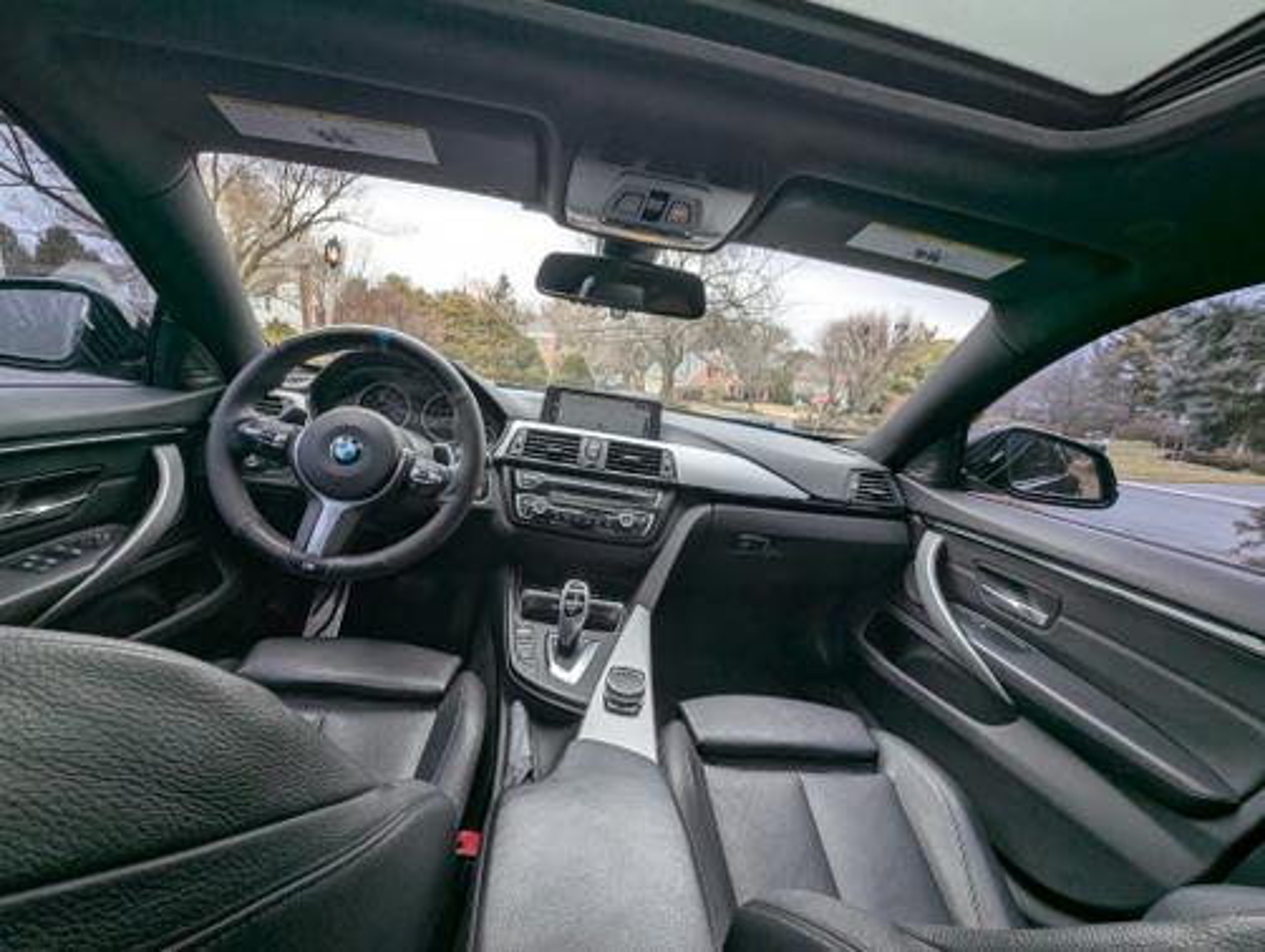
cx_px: 632
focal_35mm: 13
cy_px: 476
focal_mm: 1.95
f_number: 2.2
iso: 79
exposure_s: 1/94.6
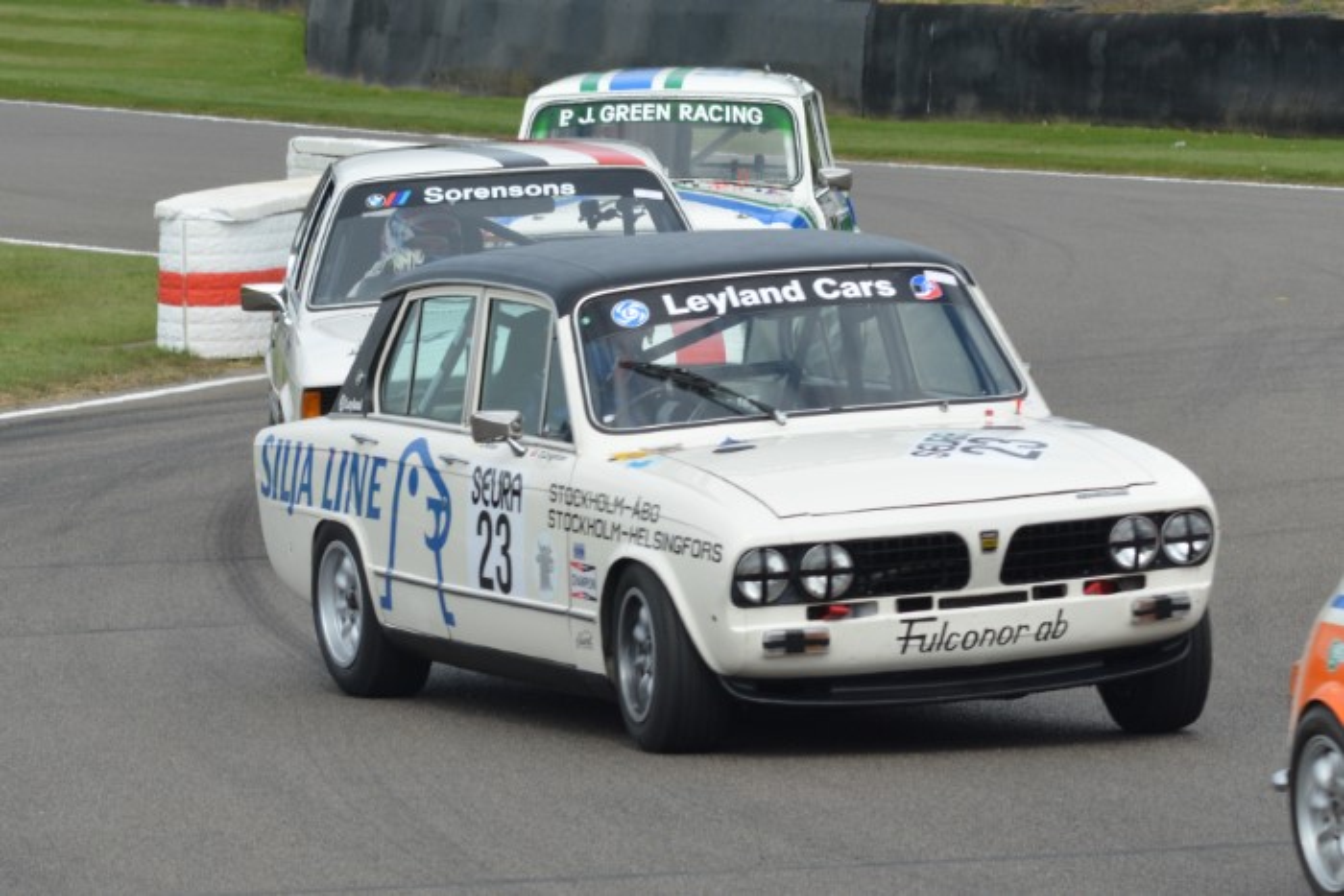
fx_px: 8401
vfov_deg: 6.1
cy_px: 448
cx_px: 672
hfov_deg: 9.1
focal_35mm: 225
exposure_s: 1/500
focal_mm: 150
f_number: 10
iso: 400
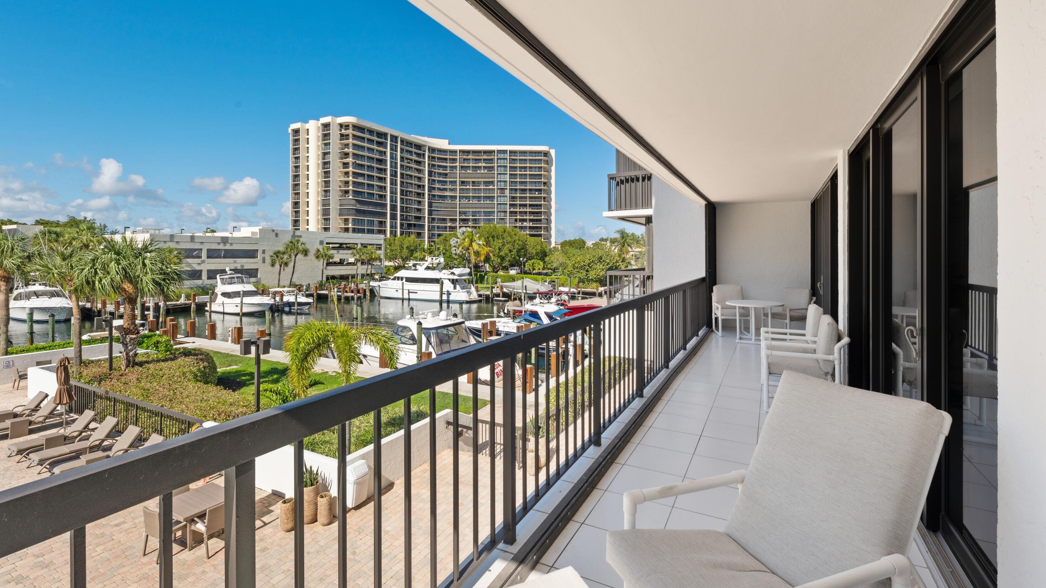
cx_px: 517
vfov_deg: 66.9
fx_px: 444
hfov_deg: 99.4
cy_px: 267
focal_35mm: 16
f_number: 11
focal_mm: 15
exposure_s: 1/320
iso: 100
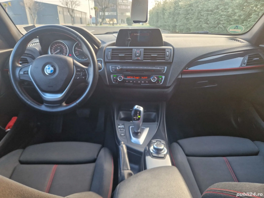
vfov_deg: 58.9
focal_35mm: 23
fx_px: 175
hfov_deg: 73.9
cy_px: 99
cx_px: 132
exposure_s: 1/180
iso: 125
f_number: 1.8
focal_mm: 5.4
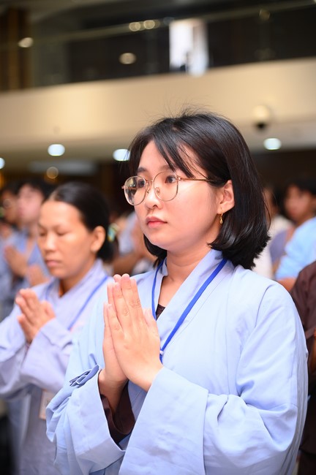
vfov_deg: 22.2
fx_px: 1214
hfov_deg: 14.8
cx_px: 158
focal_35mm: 92
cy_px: 238
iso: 1250
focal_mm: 92
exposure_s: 1/125
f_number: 4
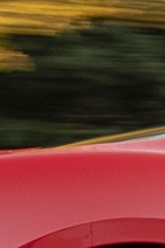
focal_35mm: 170
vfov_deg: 12.0
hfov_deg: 6.7
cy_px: 243
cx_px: 600
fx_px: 1173
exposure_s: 1/25
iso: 400
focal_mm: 16
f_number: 8
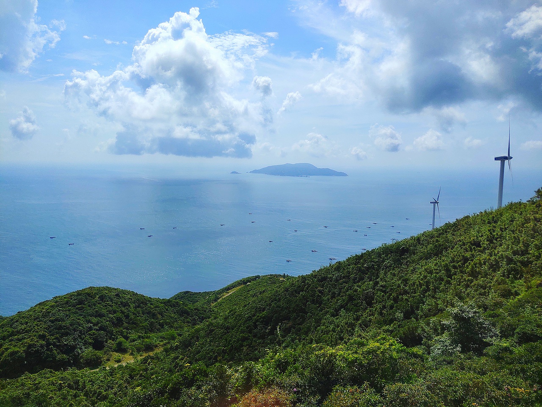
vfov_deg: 48.2
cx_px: 271
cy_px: 204
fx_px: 454
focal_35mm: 29
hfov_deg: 61.7
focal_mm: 4.27
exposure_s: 1/5000
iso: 50
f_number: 1.8
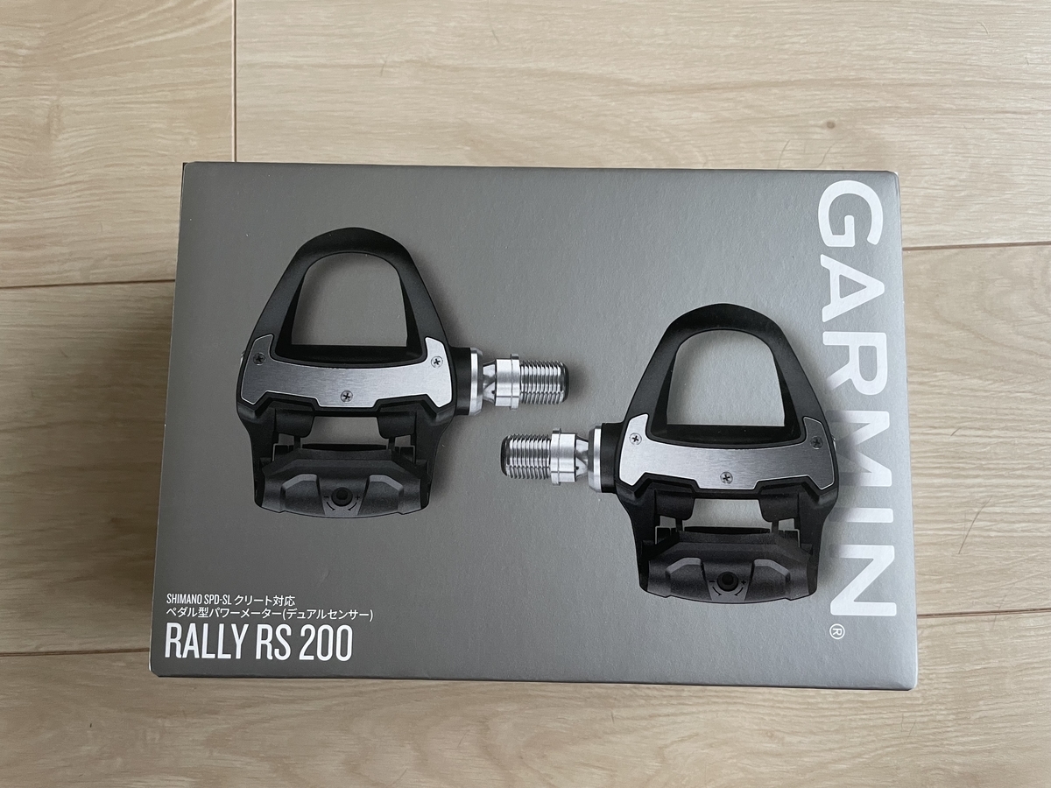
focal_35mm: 26
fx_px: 789
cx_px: 526
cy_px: 394
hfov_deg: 67.3
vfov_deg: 53.1
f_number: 1.6
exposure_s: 1/60
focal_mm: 4.2
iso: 160
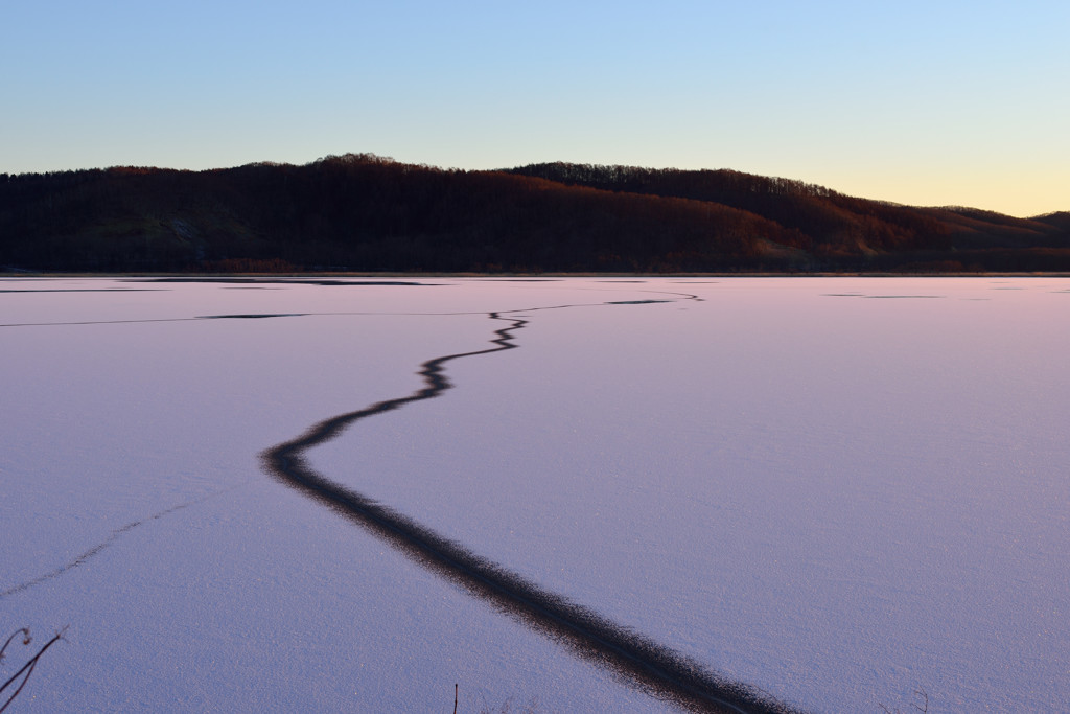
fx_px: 1486
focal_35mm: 50
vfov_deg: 27.0
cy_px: 357
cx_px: 535
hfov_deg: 39.6
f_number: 8
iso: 100
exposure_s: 1/100
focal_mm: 50
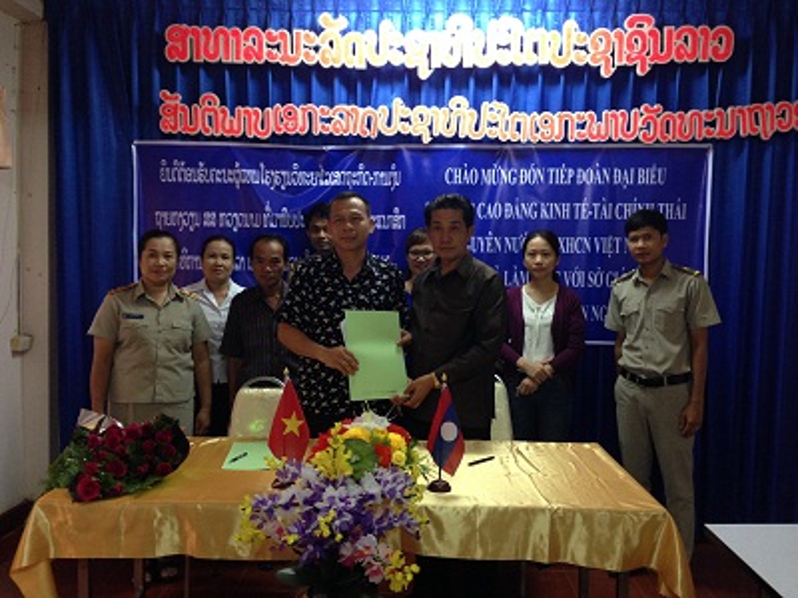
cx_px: 399
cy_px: 299
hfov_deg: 55.4
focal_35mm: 33
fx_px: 761
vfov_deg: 42.9
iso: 160
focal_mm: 4.12
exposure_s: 1/20
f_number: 2.4
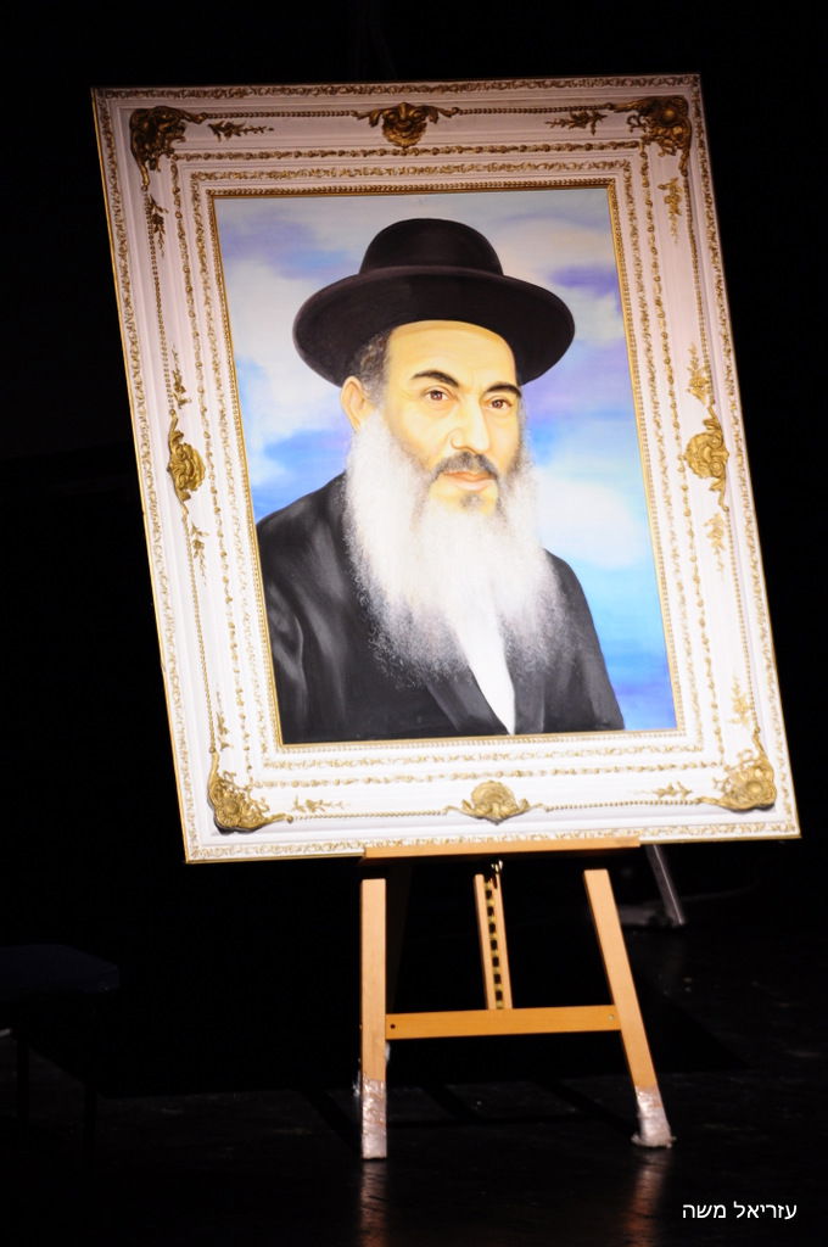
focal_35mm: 420
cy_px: 624
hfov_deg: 3.3
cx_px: 414
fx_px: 14528
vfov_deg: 4.9
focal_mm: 280
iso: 800
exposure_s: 1/400
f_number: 4
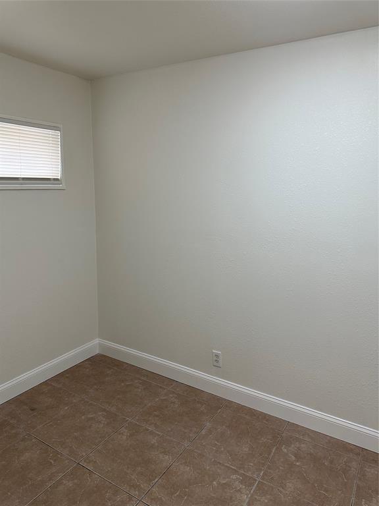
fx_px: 350
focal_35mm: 24
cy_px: 253
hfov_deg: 56.8
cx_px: 190
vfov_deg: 71.6
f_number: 1.78
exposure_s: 1/120
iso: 160
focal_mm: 6.86
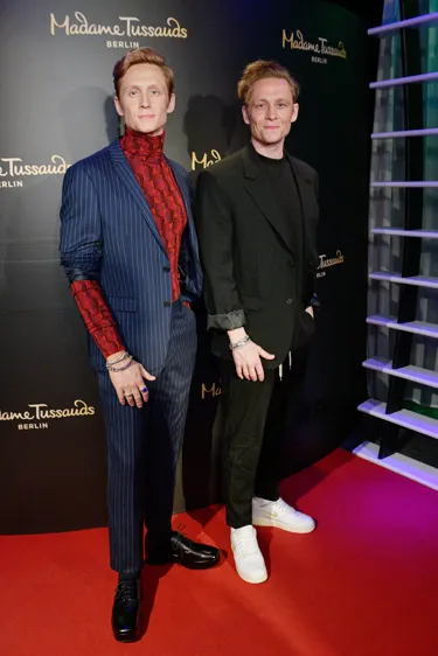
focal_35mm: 34
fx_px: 620
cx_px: 219
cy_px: 328
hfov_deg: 38.9
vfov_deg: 55.8
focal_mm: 34
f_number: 5
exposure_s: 1/250
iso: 2500
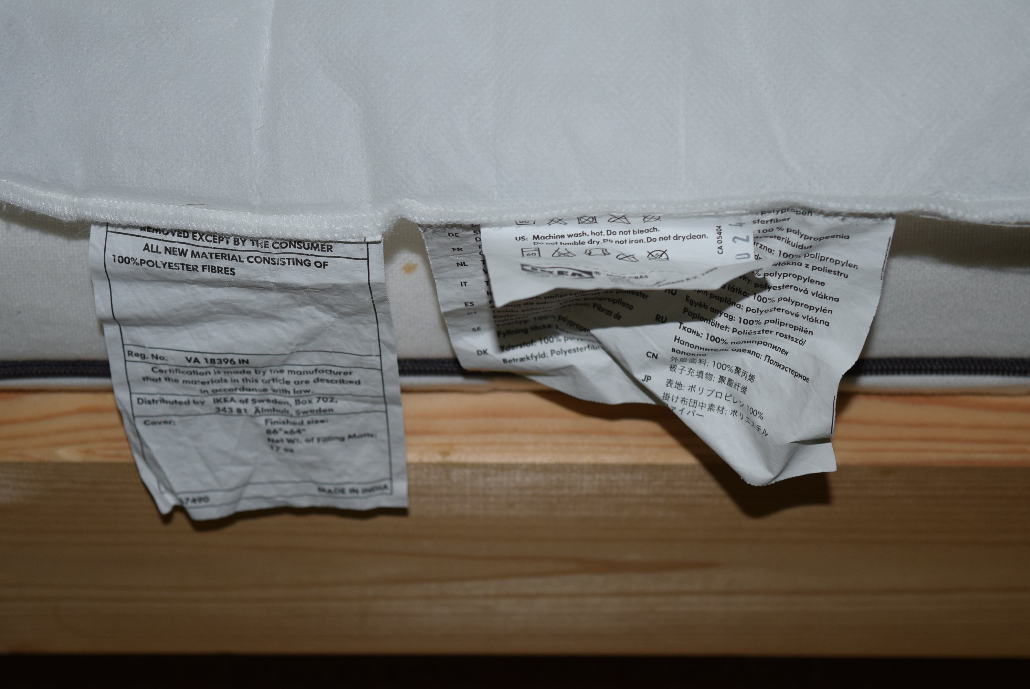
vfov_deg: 16.6
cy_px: 344
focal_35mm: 82
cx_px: 515
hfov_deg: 24.6
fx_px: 2362
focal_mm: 55
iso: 640
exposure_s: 1/30
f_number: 5.6
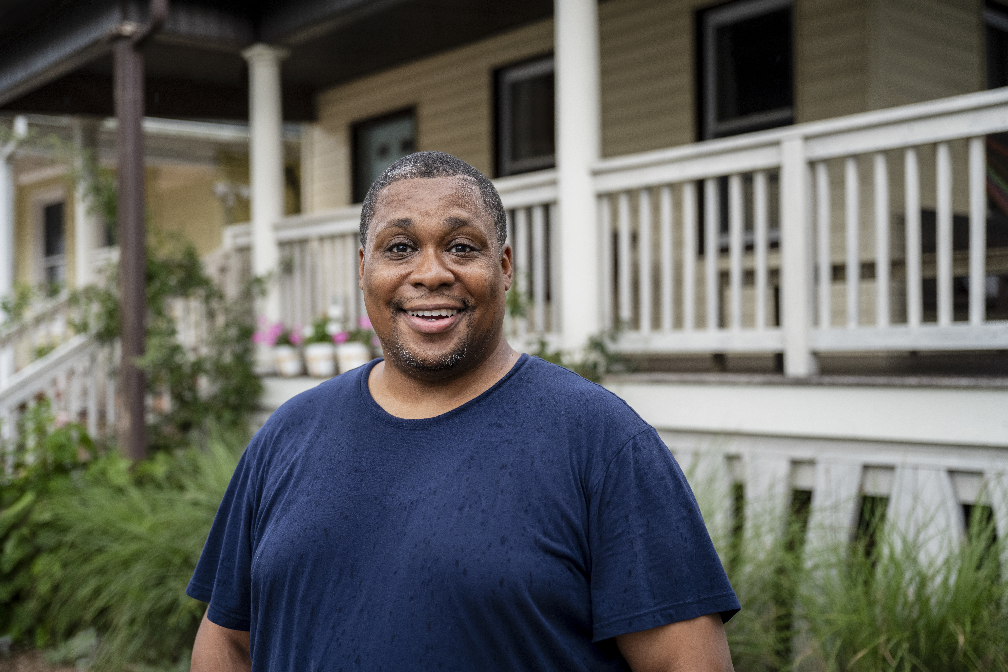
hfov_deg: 47.4
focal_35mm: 41
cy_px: 336
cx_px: 504
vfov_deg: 32.6
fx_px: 1148
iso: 1000
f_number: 2.8
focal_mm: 41
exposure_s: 1/320
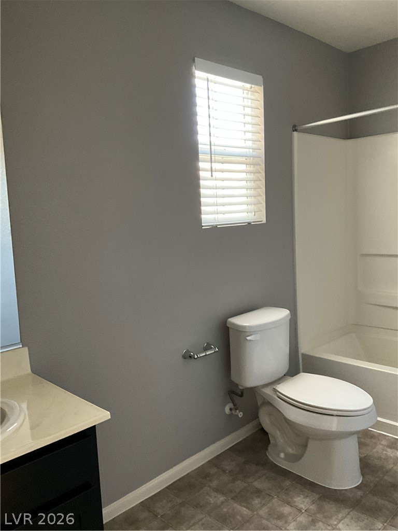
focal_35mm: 29
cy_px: 266
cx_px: 199
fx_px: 445
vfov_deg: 61.7
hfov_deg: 48.2
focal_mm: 3
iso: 320
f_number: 1.8
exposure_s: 1/57
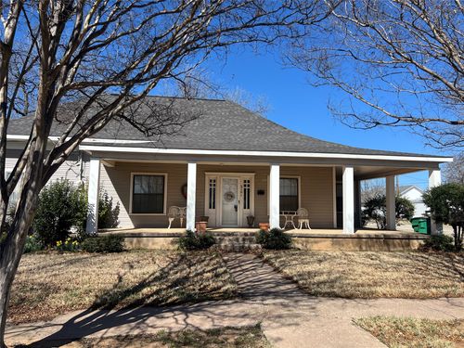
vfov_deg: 53.1
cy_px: 174
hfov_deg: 67.3
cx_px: 232
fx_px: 349
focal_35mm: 26
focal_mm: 5.7
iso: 50
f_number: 1.5
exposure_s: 1/3831
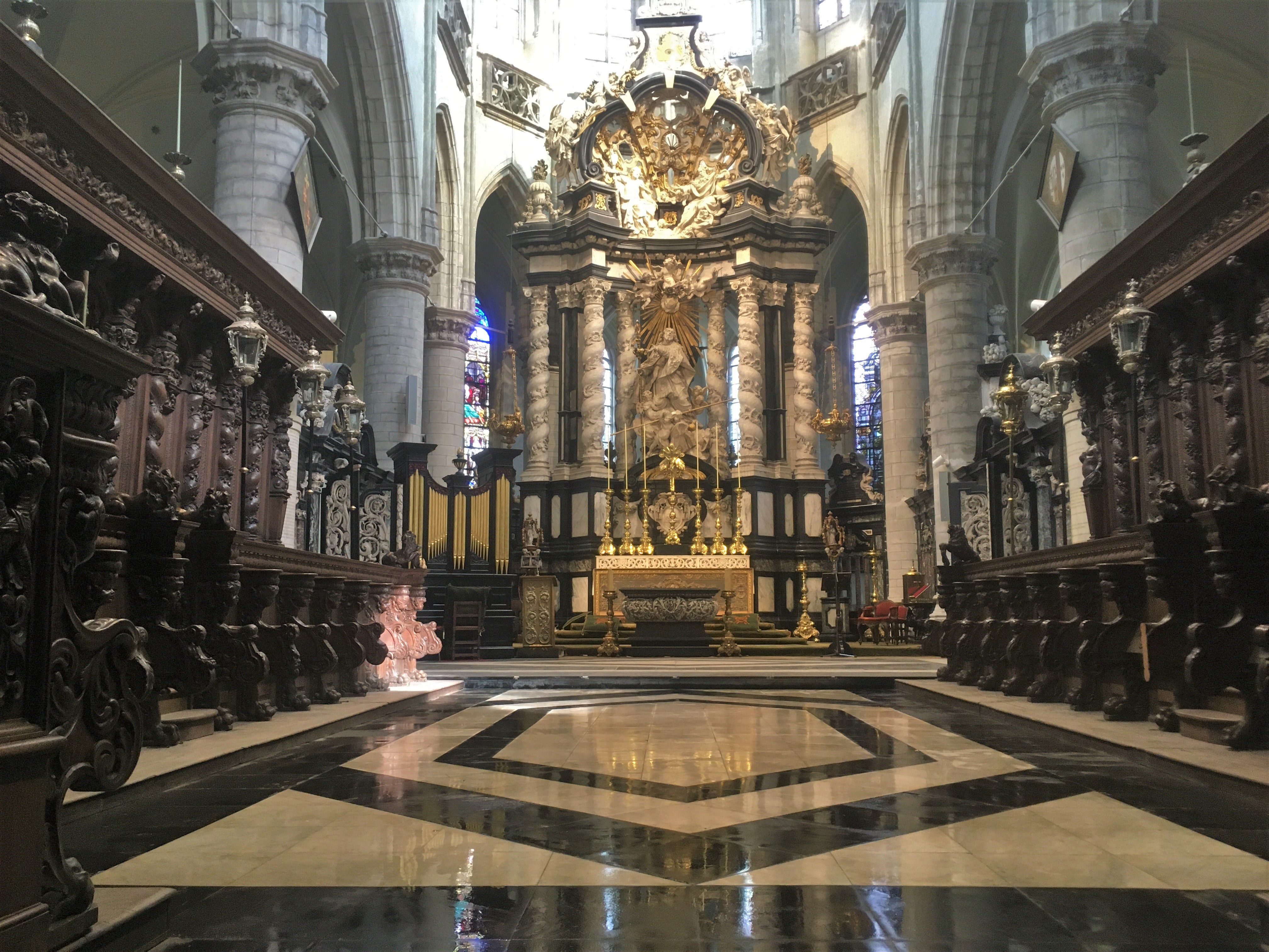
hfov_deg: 61.7
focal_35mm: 29
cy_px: 476
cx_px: 634
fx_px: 1063
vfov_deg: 48.2
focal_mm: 4.15
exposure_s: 1/33
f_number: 2.2
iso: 160
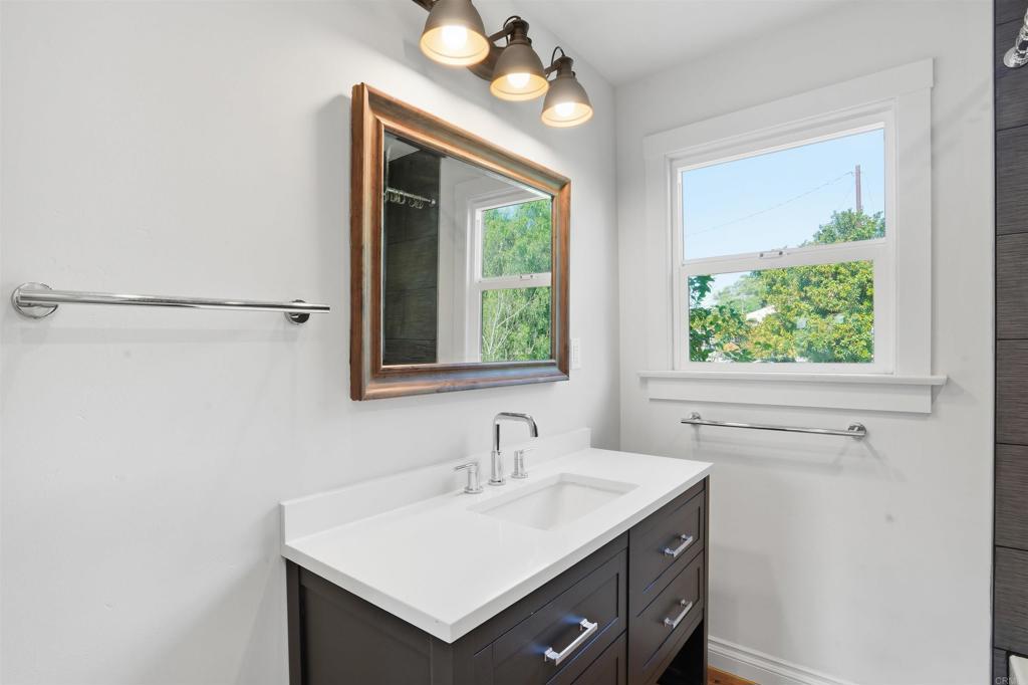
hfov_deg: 96.8
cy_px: 342
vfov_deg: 73.7
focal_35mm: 16
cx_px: 514
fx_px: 457
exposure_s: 1/125
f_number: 11
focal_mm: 16
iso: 500
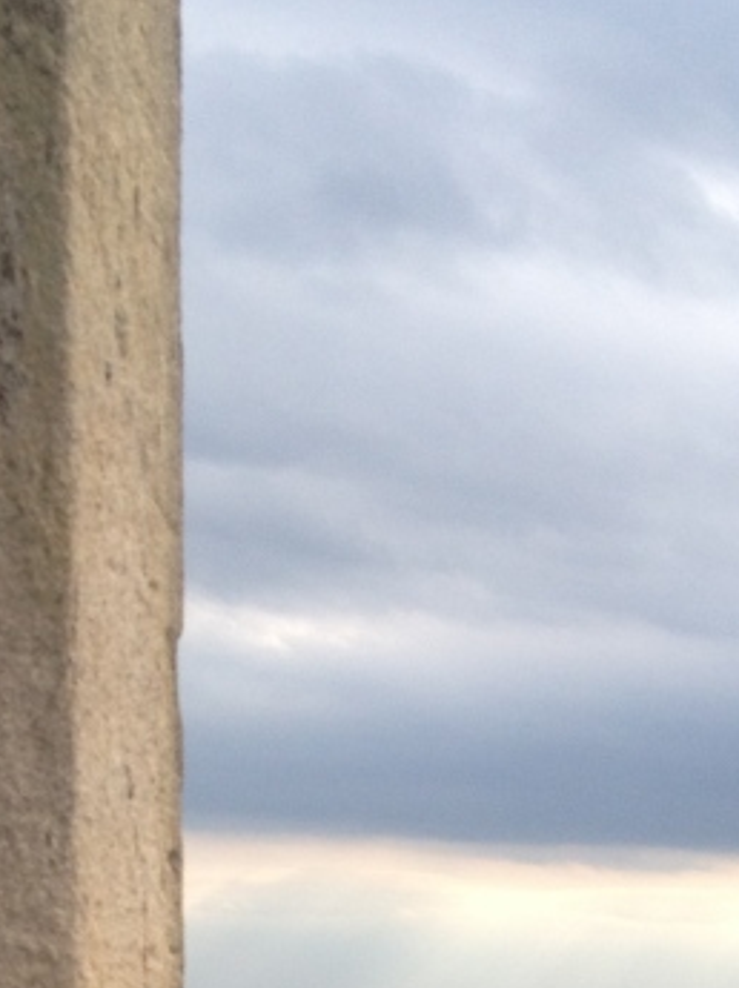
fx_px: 2966
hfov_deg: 14.1
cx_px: 647
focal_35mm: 104
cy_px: 1231
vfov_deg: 17.9
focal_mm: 4.28
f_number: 2.4
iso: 50
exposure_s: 1/1004
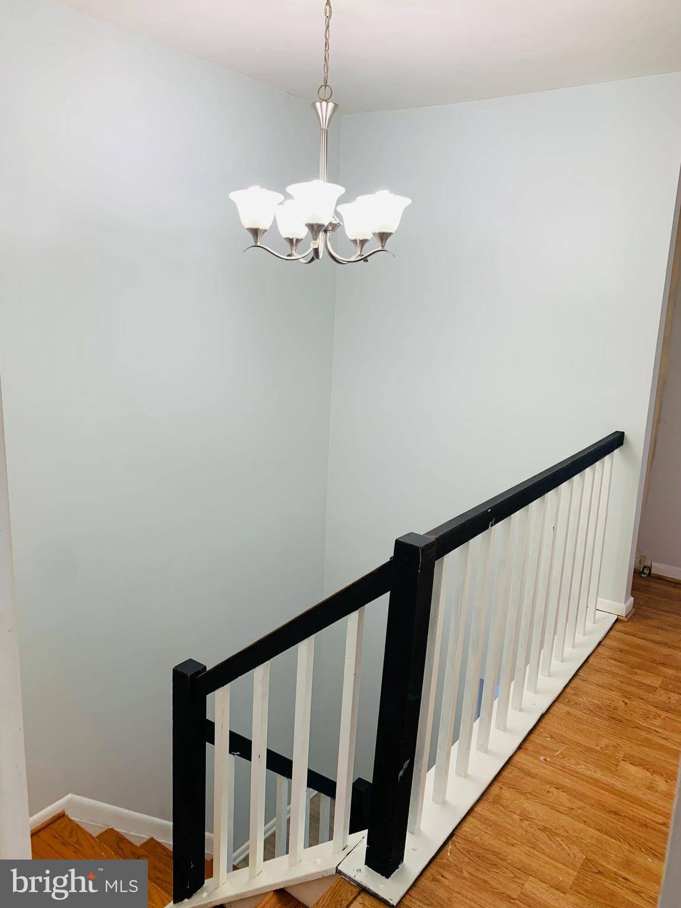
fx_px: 682
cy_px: 454
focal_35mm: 26
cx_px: 340
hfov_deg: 53.1
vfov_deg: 67.3
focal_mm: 4.25
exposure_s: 1/120
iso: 64
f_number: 1.8
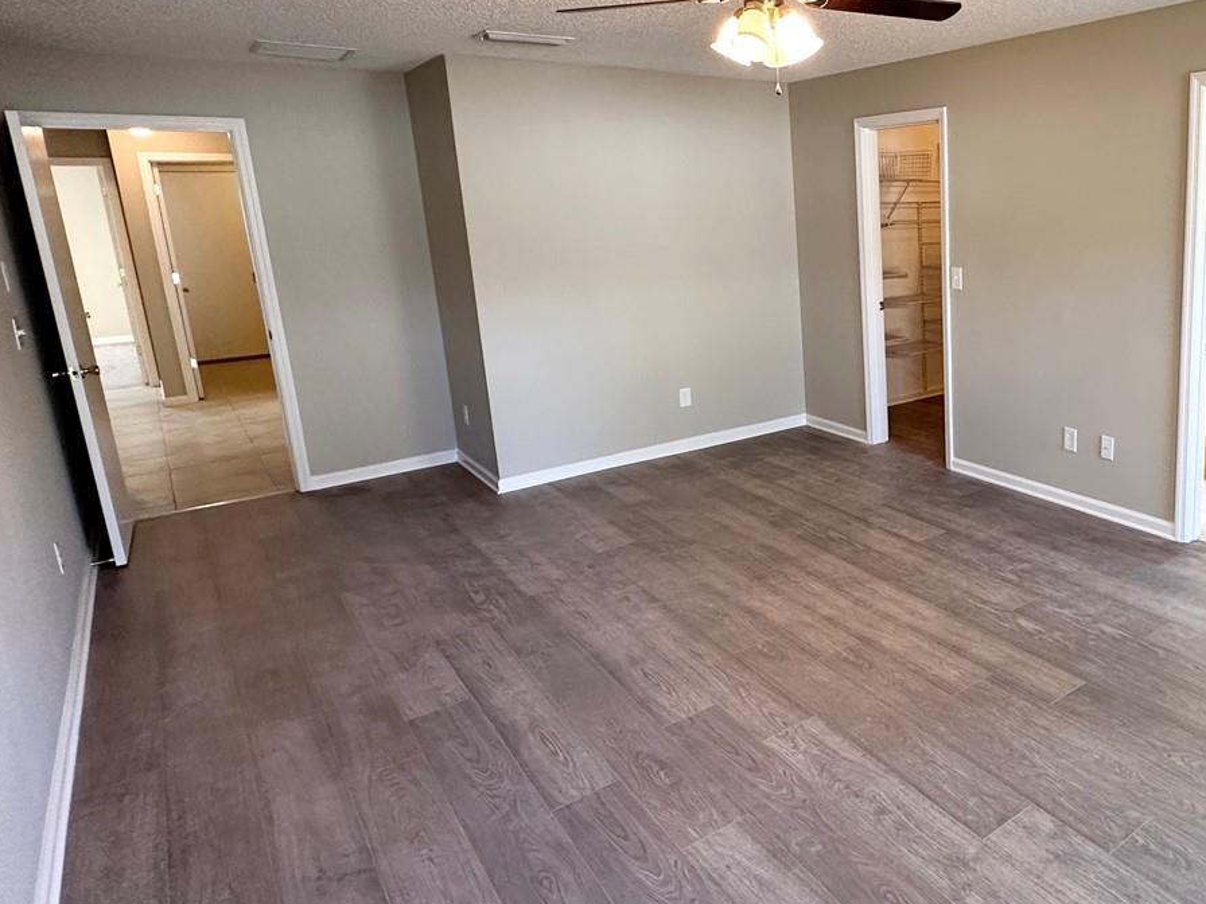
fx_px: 871
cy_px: 382
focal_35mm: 25
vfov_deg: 54.6
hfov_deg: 63.9
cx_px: 949
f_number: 2.2
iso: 250
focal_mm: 2.22
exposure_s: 1/60
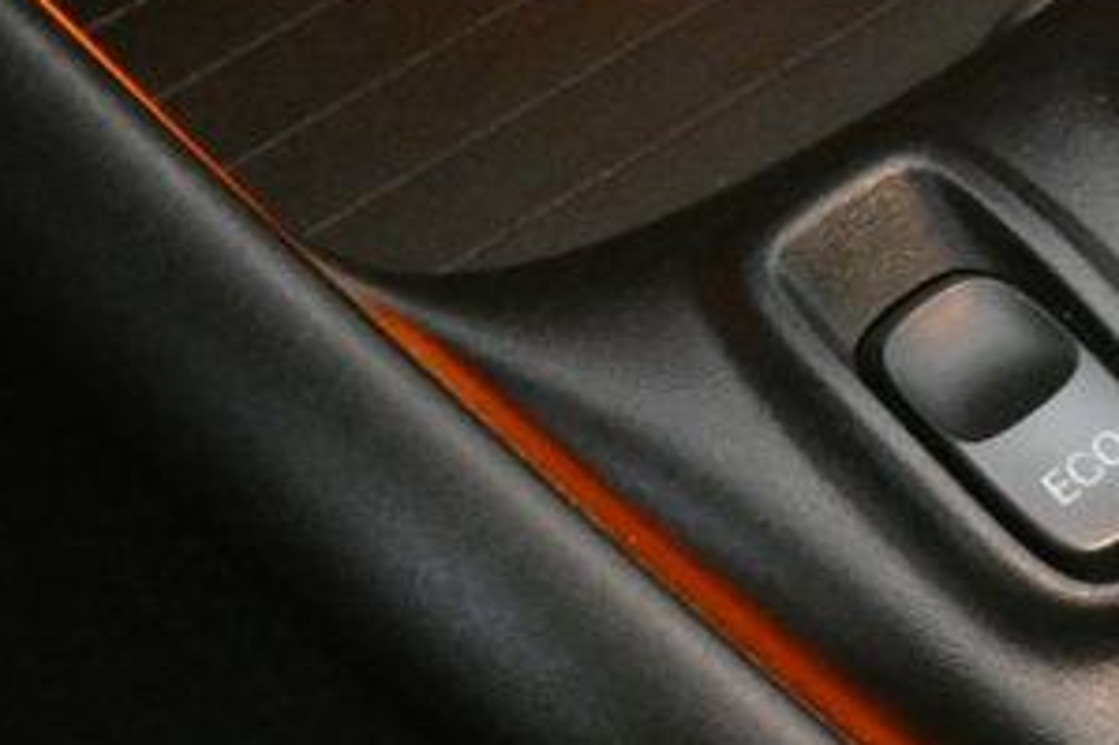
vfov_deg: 8.9
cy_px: 172
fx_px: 4753
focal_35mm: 153
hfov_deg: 13.1
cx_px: 1359
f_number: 4
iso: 1600
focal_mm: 9.9
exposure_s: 1/8
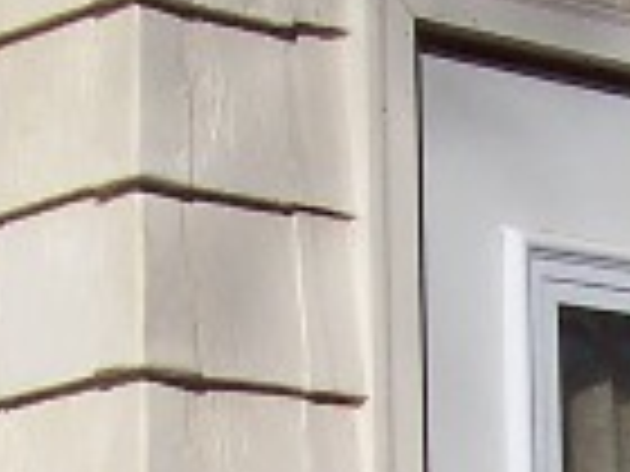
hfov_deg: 9.0
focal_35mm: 212
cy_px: 1133
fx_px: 3858
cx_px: 1053
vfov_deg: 6.6
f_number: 5.6
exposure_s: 1/1000
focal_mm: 5.6
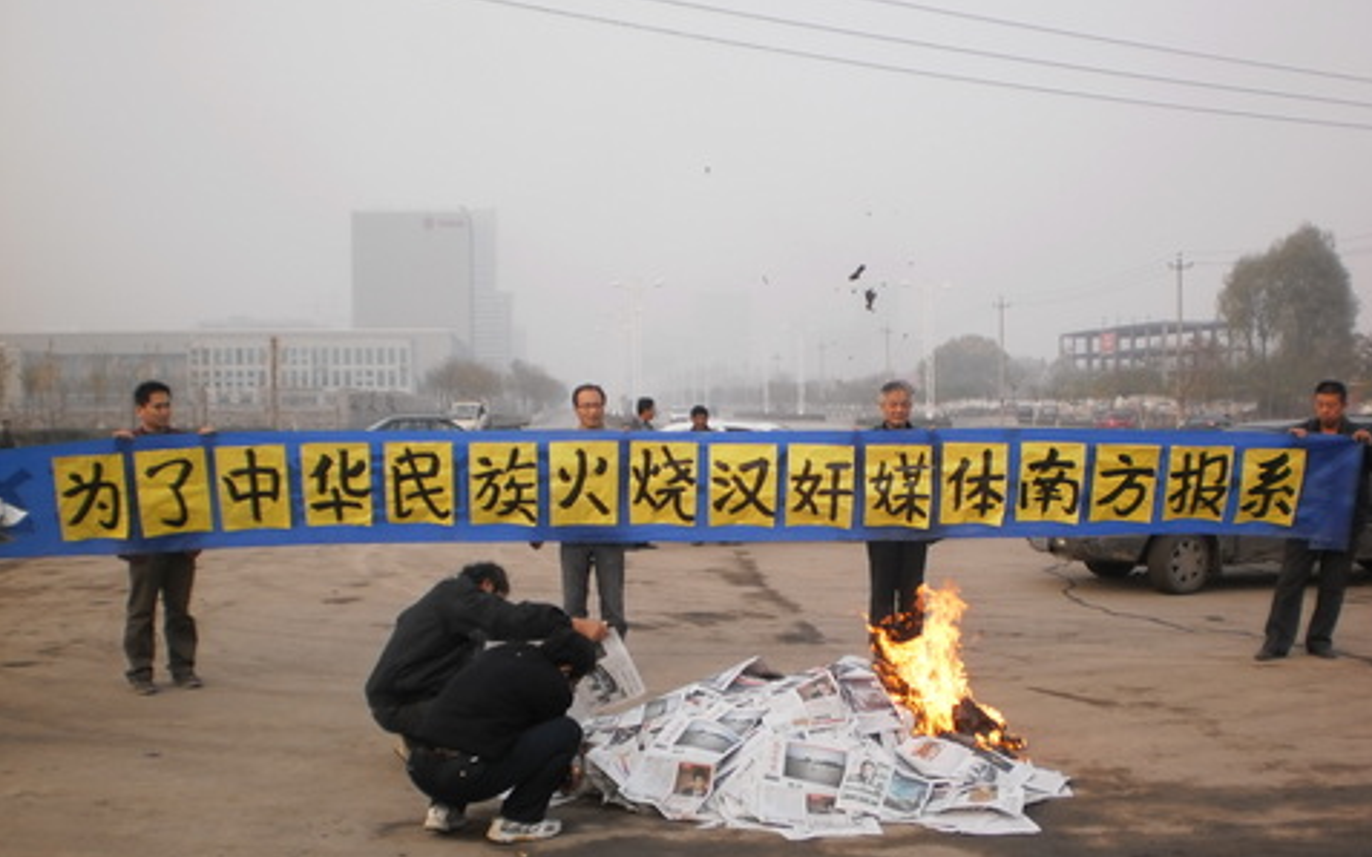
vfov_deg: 31.9
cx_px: 716
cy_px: 482
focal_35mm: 40
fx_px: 1495
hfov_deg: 49.3
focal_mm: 6.3
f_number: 3.1
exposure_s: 1/200
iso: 100
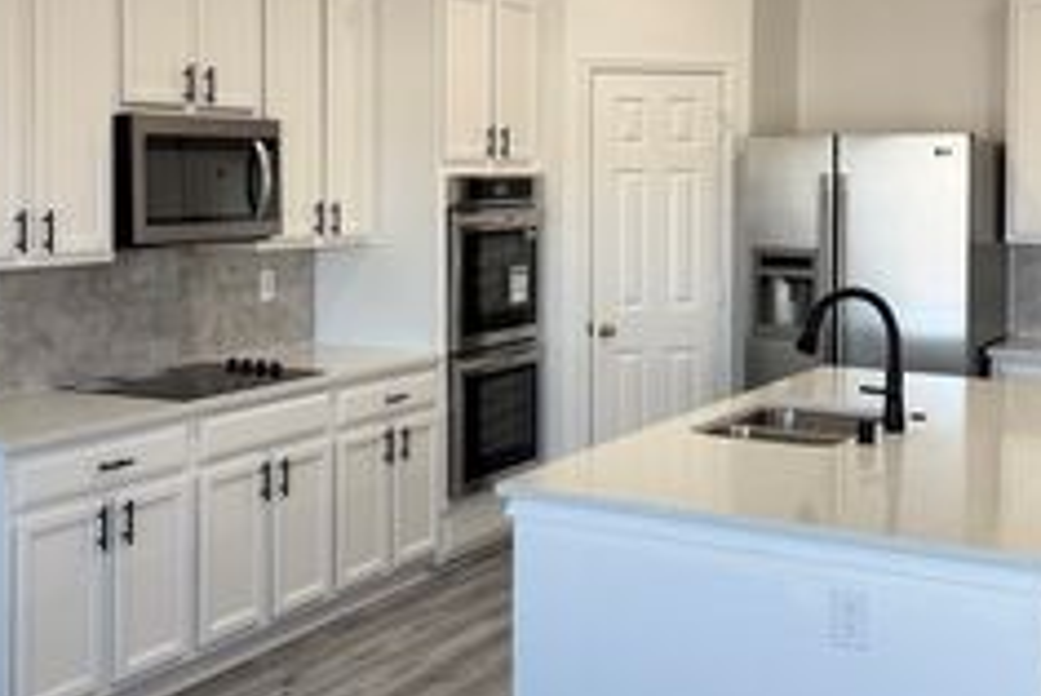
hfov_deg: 37.3
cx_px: 403
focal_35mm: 53
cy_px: 211
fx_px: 1533
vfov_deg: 25.4
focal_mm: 6.76
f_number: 1.78
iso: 100
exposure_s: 1/120
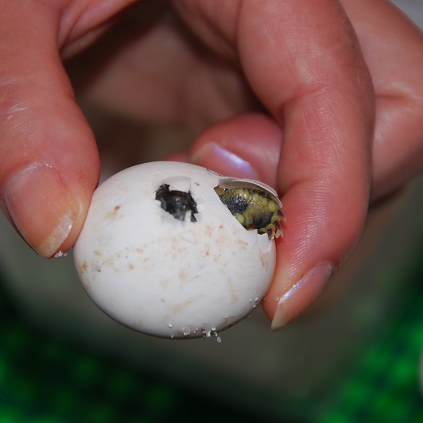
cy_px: 212
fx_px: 2788
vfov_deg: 8.7
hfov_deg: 8.7
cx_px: 192
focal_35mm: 202
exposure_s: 1/60
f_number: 5.6
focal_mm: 105
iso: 200
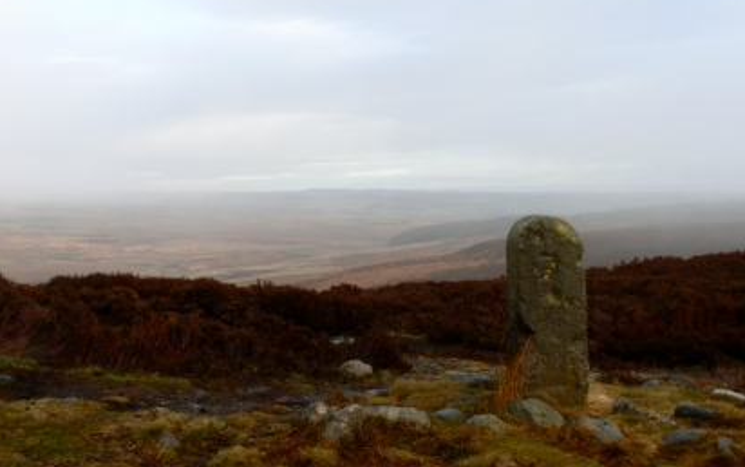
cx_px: 387
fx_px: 813
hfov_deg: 49.2
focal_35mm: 40
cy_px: 212
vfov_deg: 32.0
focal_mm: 6
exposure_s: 1/125
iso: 80
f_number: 5.6
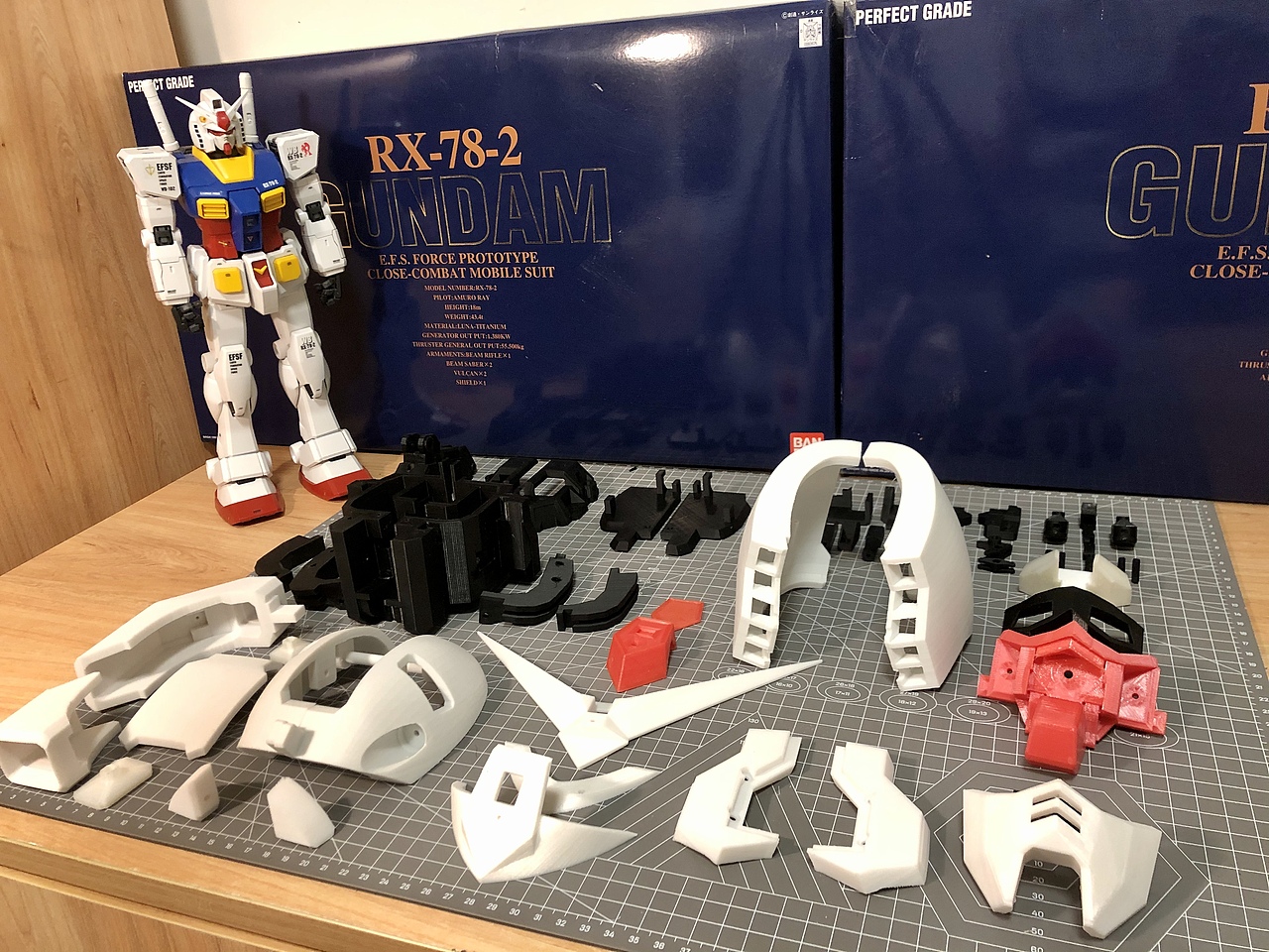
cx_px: 634
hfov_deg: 63.4
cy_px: 476
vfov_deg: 49.7
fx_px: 1026
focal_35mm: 28
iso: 80
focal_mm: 4
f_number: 1.8
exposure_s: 1/17
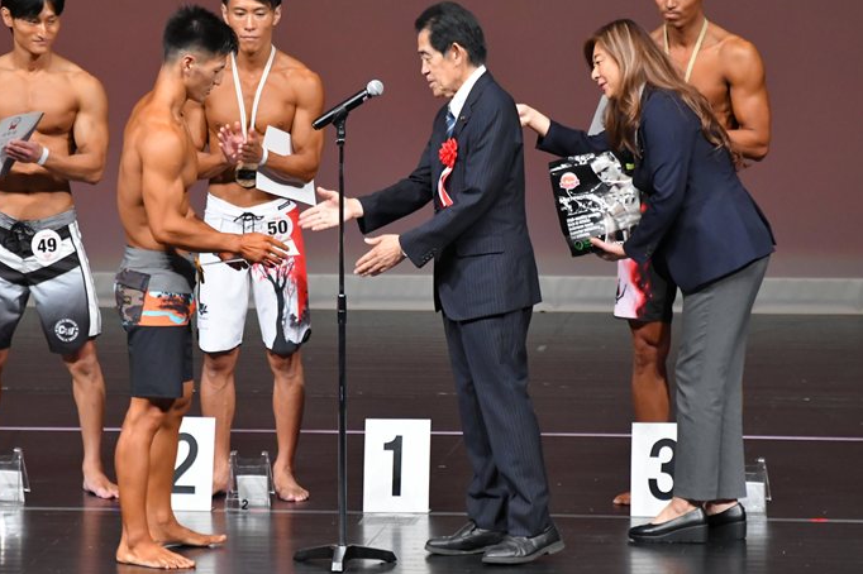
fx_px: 8578
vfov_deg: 3.8
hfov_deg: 5.8
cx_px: 397
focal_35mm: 358
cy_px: 296
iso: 4000
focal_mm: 210
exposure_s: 1/400
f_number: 5.6
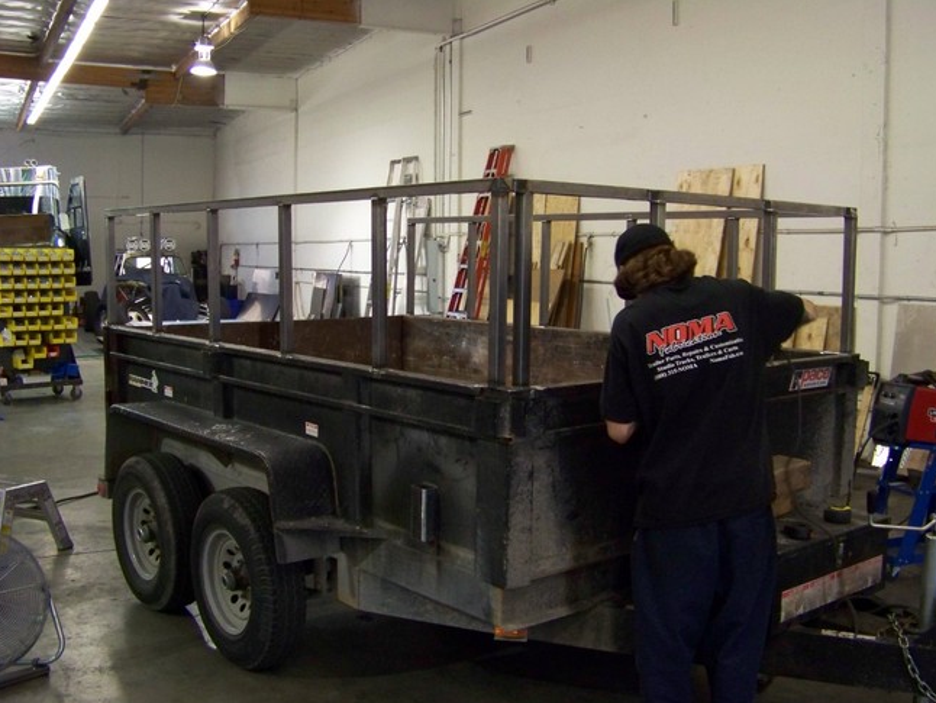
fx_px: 1055
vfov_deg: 36.8
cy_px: 378
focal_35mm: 39
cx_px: 501
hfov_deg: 47.8
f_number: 2.8
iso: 270
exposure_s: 1/30
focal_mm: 5.85
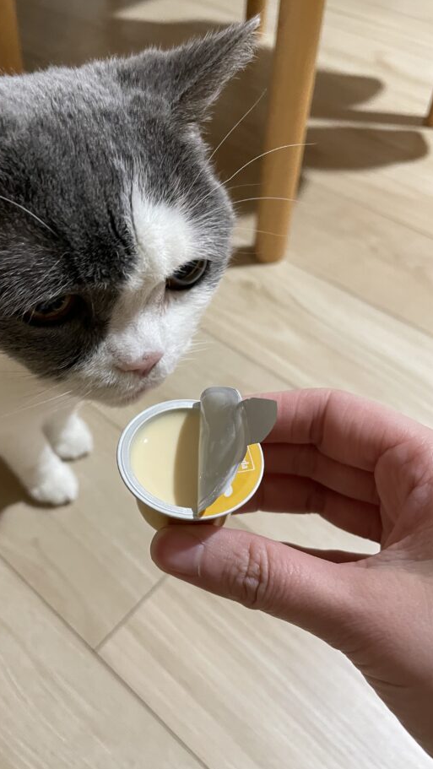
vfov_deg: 66.1
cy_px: 385
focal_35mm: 29
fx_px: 591
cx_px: 150
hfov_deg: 39.8
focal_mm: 4.2
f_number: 1.6
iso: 400
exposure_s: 1/60
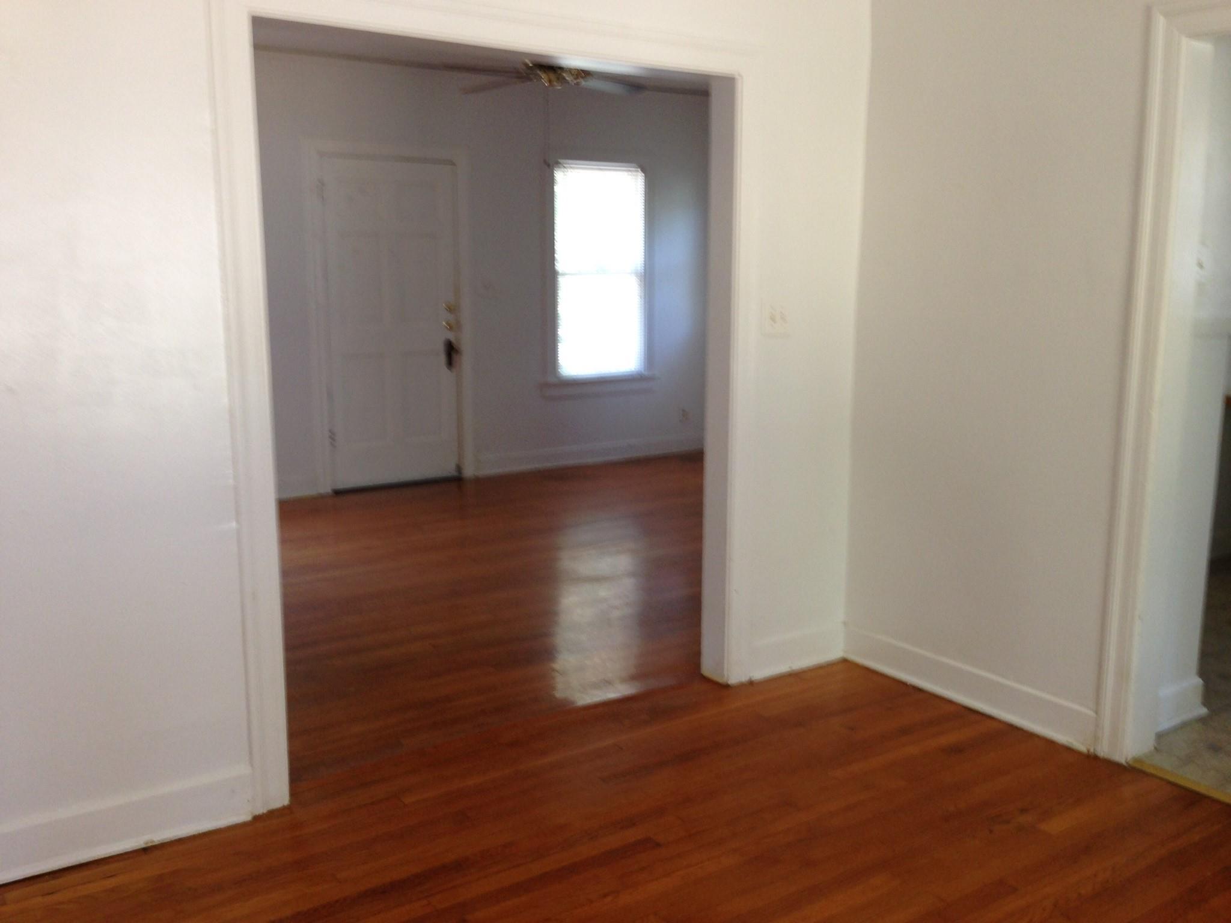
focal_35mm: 33
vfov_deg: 42.9
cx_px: 616
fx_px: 1174
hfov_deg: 55.4
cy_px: 462
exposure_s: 1/20
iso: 80
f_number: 2.4
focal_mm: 4.12
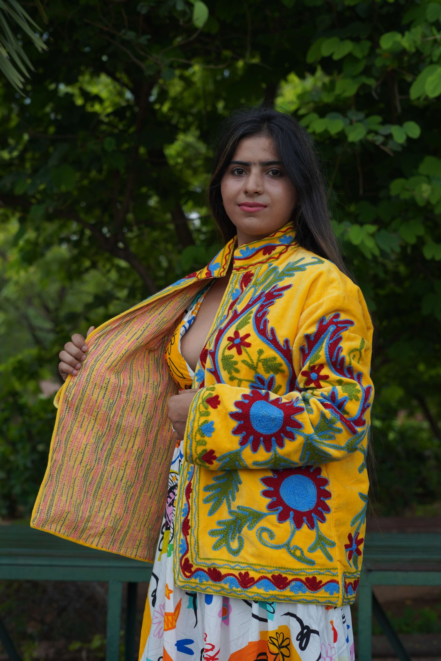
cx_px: 220
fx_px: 919
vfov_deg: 39.6
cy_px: 330
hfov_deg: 27.0
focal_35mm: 50
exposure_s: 1/250
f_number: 4
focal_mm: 50
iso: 100
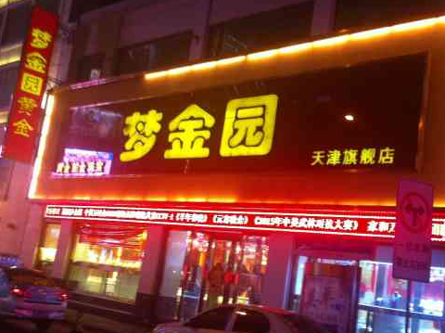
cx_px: 222
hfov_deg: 37.5
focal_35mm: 51
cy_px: 179
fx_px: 655
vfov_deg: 28.5
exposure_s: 1/15
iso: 125
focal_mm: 3.85
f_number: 2.8
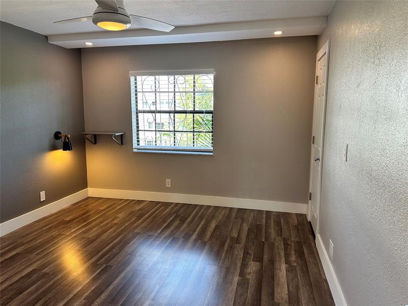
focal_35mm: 24
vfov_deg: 56.8
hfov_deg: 71.6
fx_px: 283
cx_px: 204
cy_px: 153
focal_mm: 6.86
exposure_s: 1/121
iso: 125
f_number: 1.78
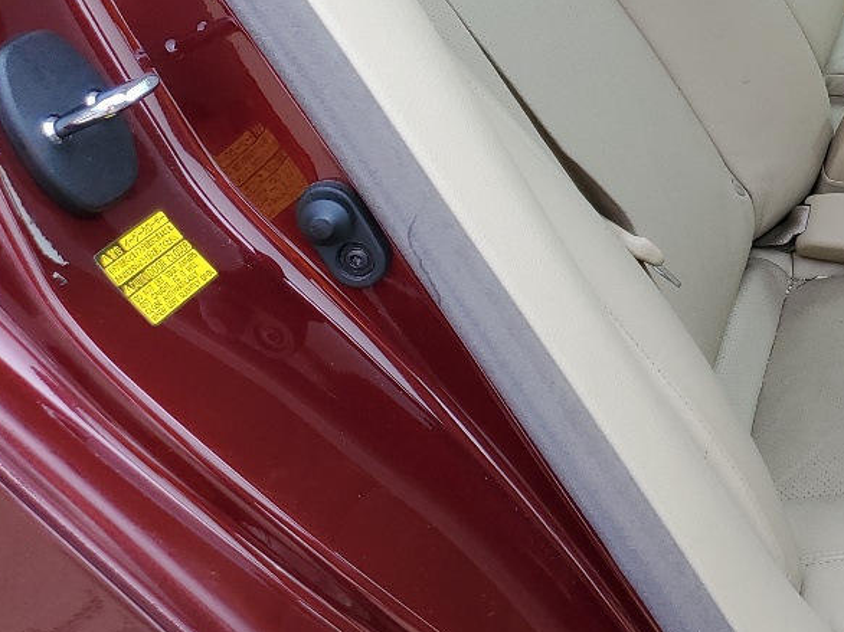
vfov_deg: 19.6
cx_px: 1085
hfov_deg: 24.2
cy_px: -109
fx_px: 1730
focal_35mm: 71
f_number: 1.5
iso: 50
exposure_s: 1/526
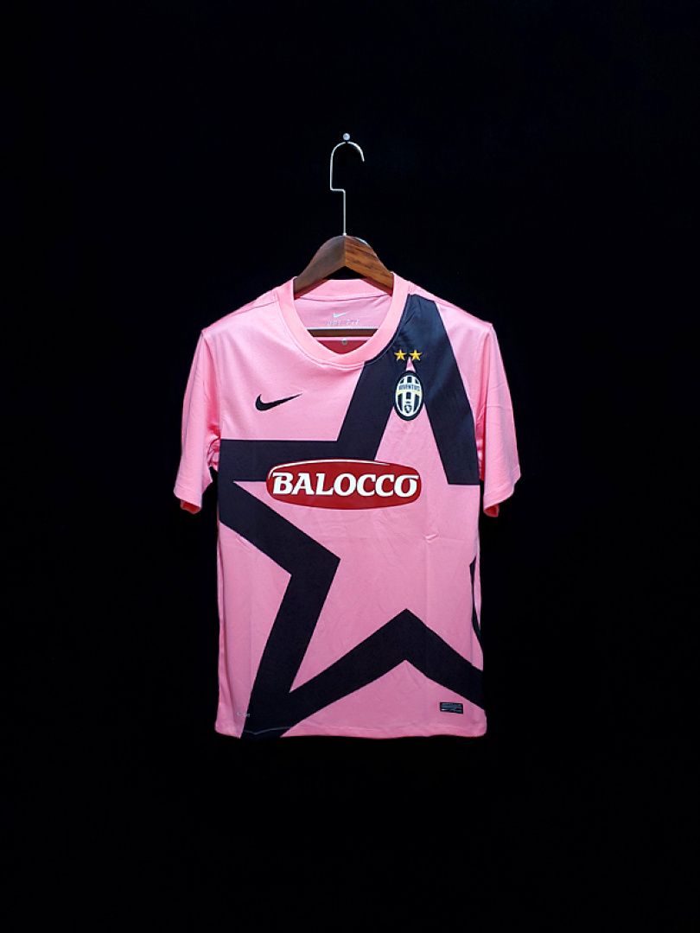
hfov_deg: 53.1
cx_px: 350
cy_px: 466
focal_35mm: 26
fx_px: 701
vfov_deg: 67.3
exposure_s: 1/30
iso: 250
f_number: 1.5
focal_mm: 4.3
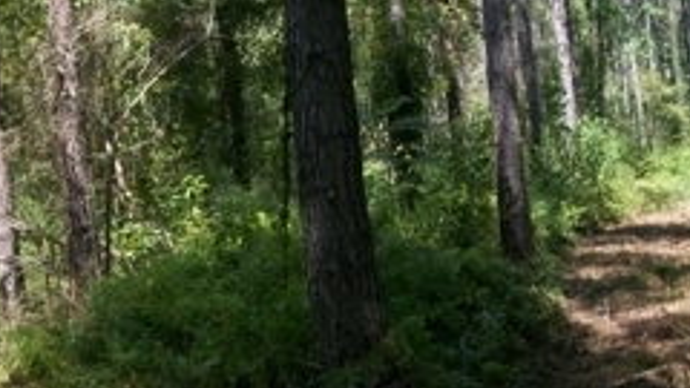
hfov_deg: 35.5
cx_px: 207
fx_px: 1061
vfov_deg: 20.7
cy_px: 198
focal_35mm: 58
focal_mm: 5.7
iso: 80
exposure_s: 1/400
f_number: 2.9
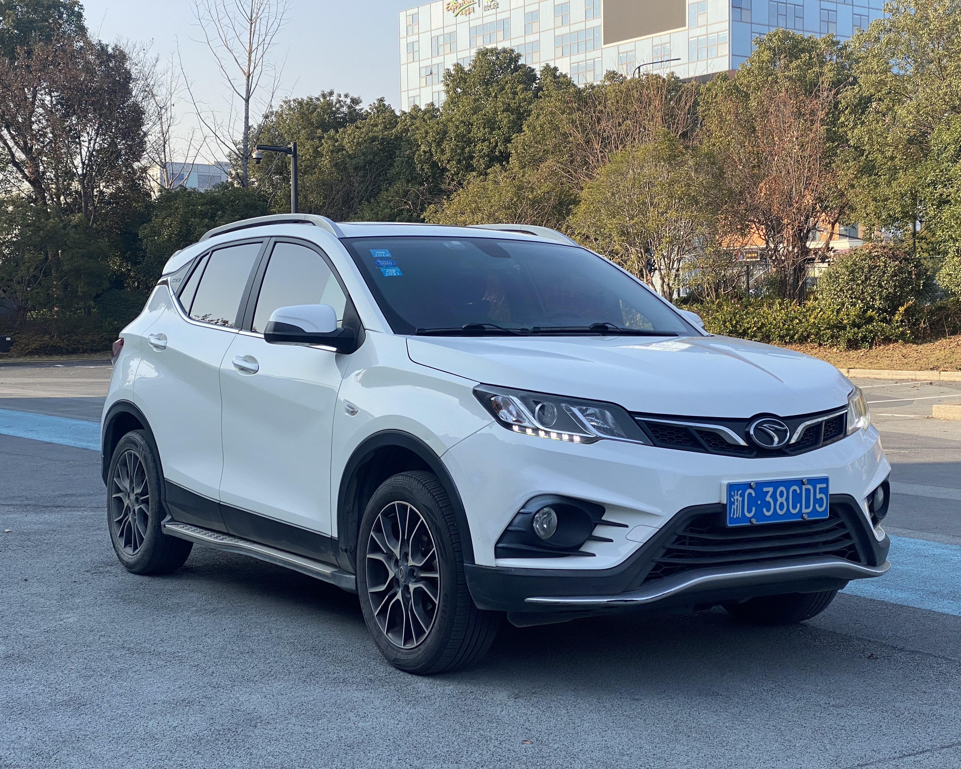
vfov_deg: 27.6
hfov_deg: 34.1
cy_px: 386
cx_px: 508
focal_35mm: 55
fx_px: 1564
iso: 20
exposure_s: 1/799
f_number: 2
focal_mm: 6
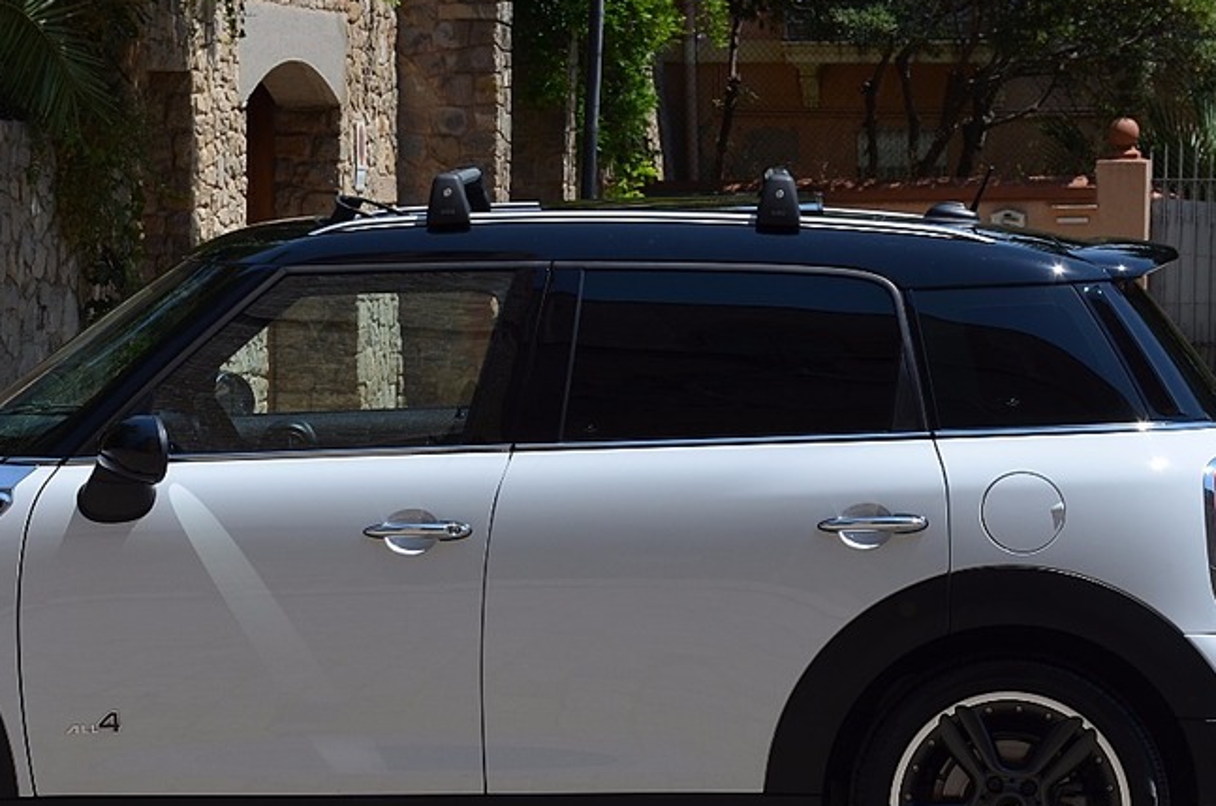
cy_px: 502
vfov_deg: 7.4
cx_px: 378
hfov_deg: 11.2
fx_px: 6204
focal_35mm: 184
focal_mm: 62
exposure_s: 1/250
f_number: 8
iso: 100
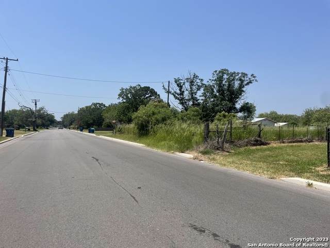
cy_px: 124
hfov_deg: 67.3
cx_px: 165
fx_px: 248
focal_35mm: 26
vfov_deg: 53.1
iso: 32
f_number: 1.6
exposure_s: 1/4831
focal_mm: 4.2
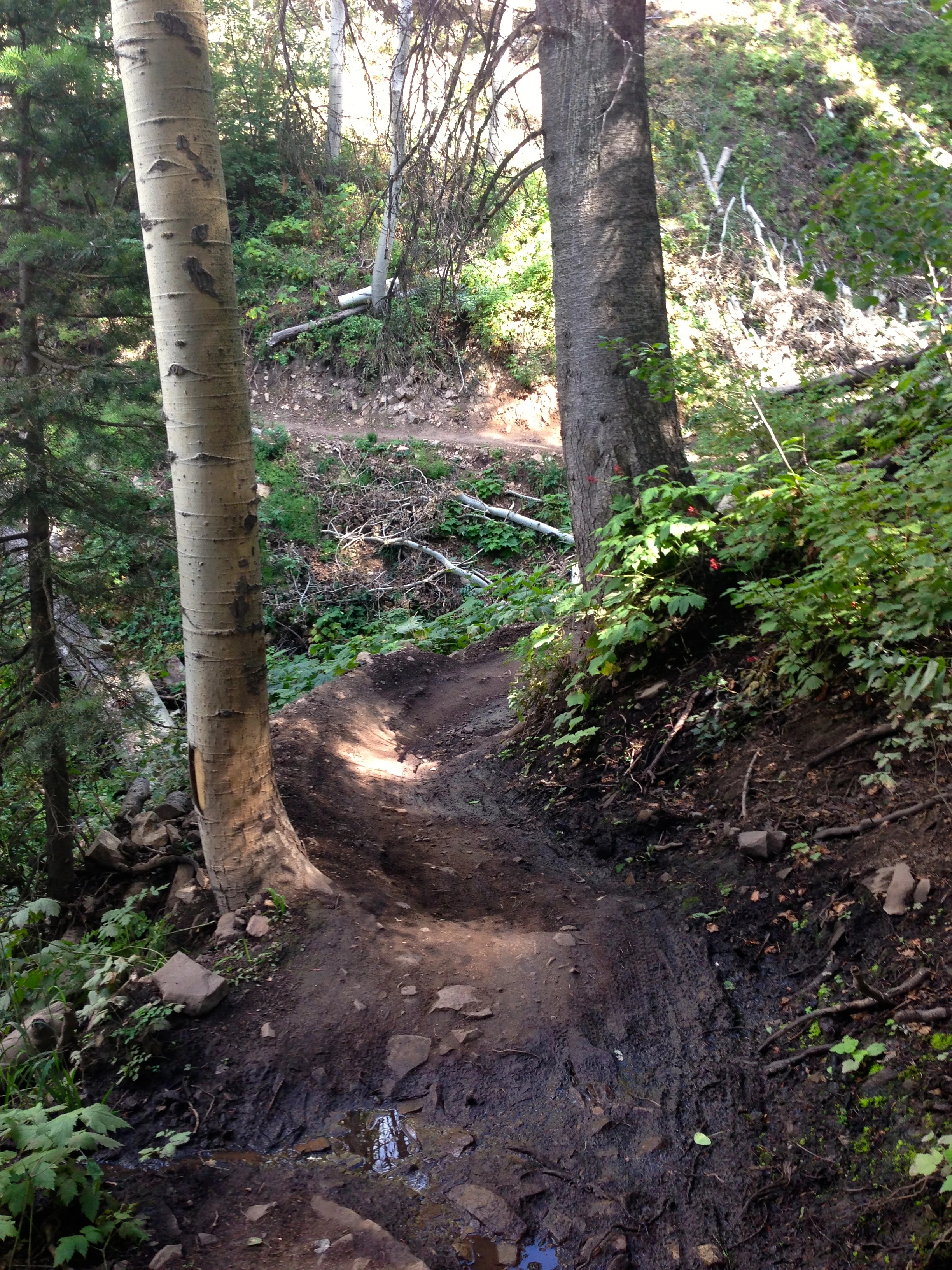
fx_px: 1210
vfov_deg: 55.4
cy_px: 635
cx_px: 476
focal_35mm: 33
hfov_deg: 42.9
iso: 64
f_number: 2.4
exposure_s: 1/60
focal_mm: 4.13
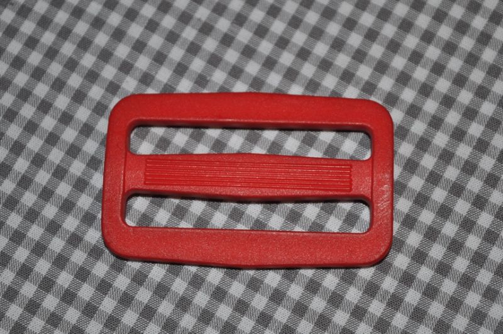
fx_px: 1151
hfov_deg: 24.7
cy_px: 167
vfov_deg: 16.5
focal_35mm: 82
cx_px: 252
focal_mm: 55
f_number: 5.6
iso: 200
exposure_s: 1/60
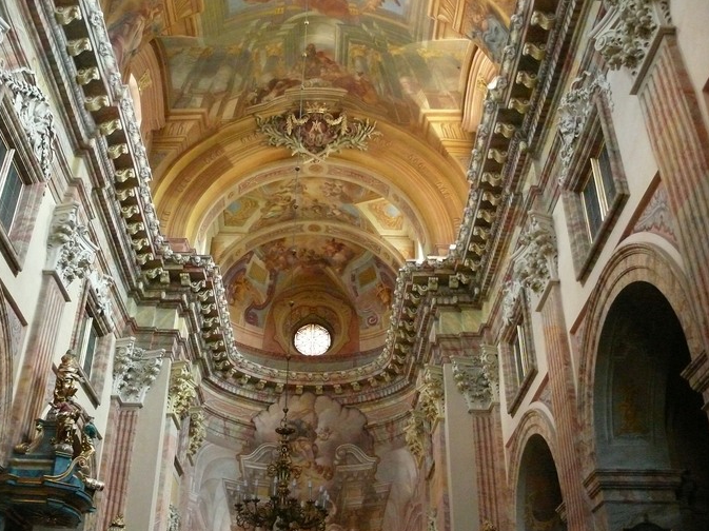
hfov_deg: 47.9
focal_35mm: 39
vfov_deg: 36.8
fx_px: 798
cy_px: 243
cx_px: 333
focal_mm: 7.4
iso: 800
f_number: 2.8
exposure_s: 1/25
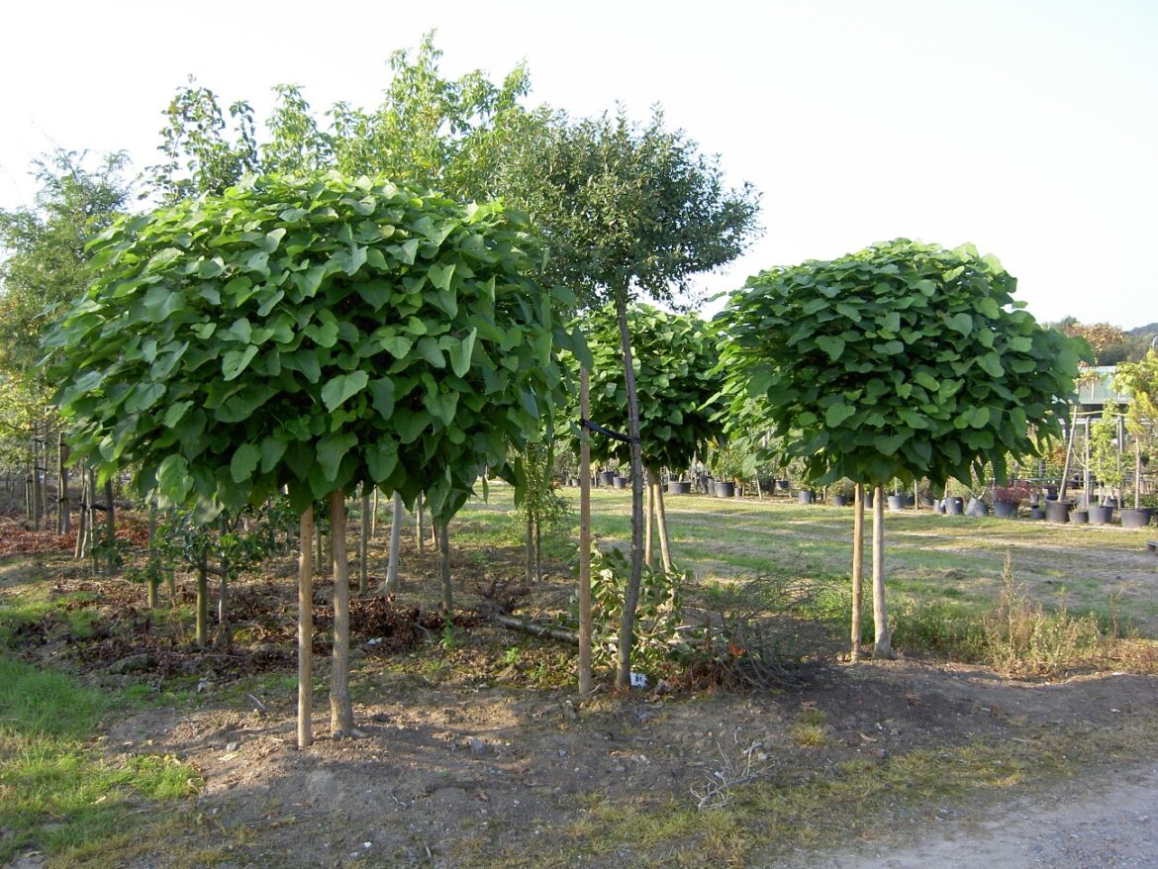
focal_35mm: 34
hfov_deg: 53.9
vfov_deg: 41.8
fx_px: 1138
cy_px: 434
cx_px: 579
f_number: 2.8
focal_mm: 5.6
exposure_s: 1/250
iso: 50
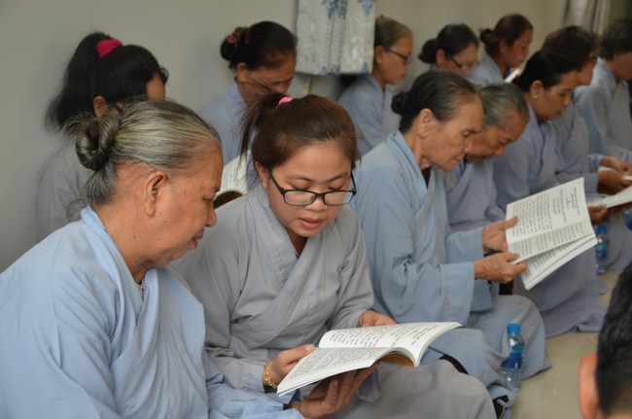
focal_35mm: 60
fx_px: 1052
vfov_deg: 22.5
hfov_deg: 33.5
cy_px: 210
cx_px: 316
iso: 640
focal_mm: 40
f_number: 4.5
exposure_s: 1/50
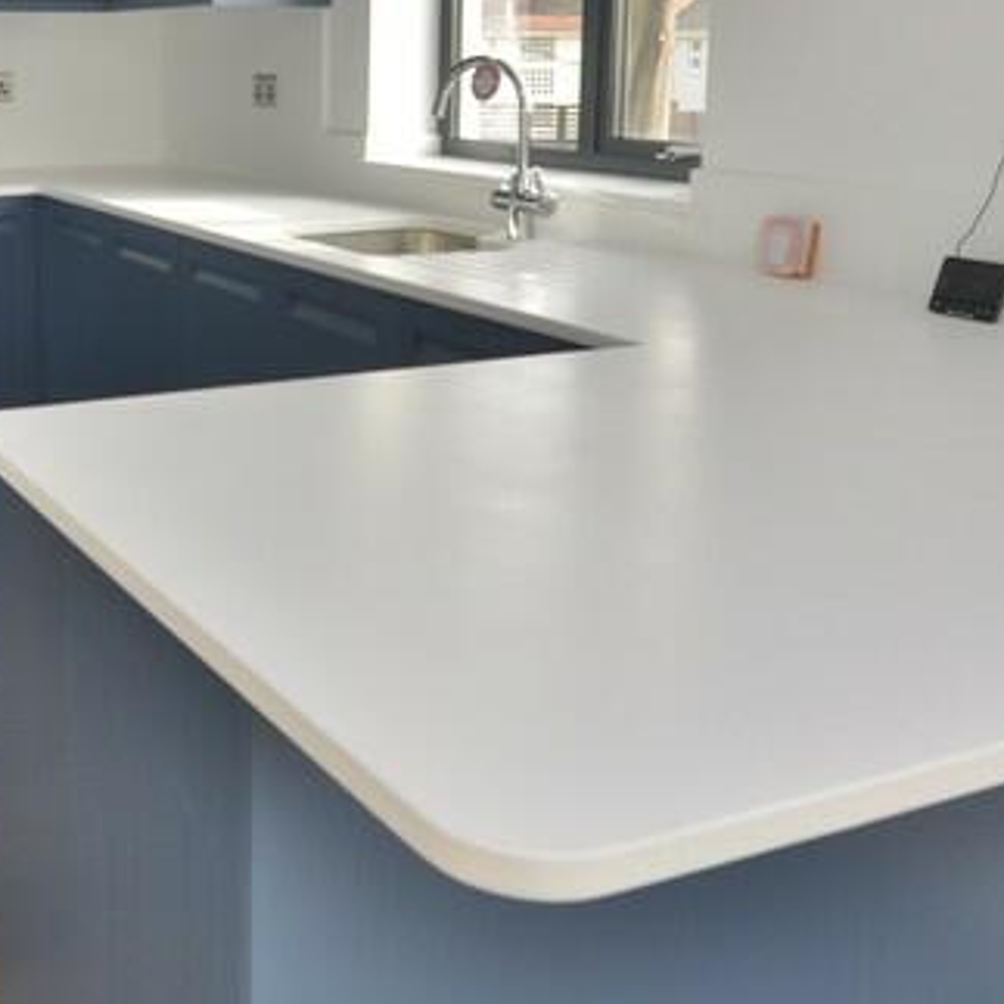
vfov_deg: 37.3
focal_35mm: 44
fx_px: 1455
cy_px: 274
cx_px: 202
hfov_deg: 36.8
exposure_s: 1/100
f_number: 5
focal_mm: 11
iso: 200
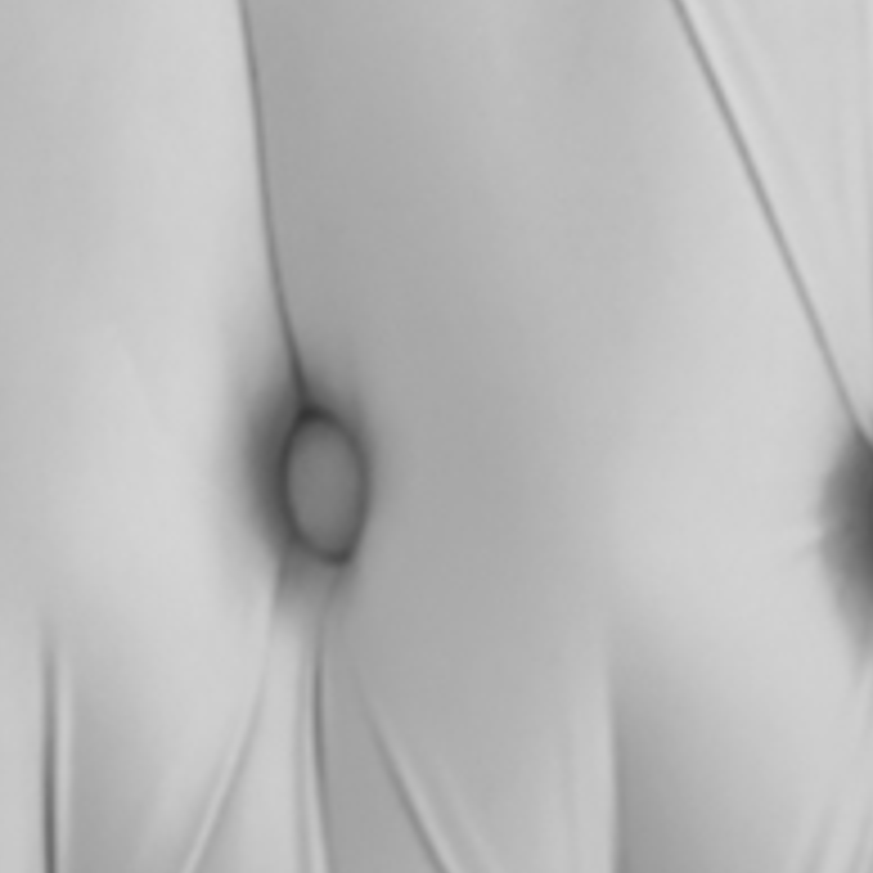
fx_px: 15750
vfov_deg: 3.2
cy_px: 1102
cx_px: 2138
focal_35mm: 552
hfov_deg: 3.1
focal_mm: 70
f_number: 5.6
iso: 400
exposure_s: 1/125
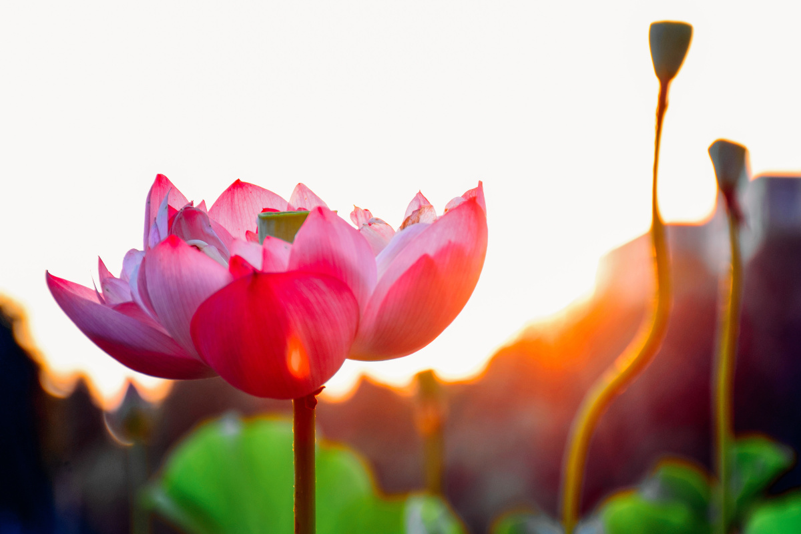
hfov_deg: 15.2
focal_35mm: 135
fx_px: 3004
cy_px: 267
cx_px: 400
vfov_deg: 10.2
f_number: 5.3
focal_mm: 90
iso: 100
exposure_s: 1/30
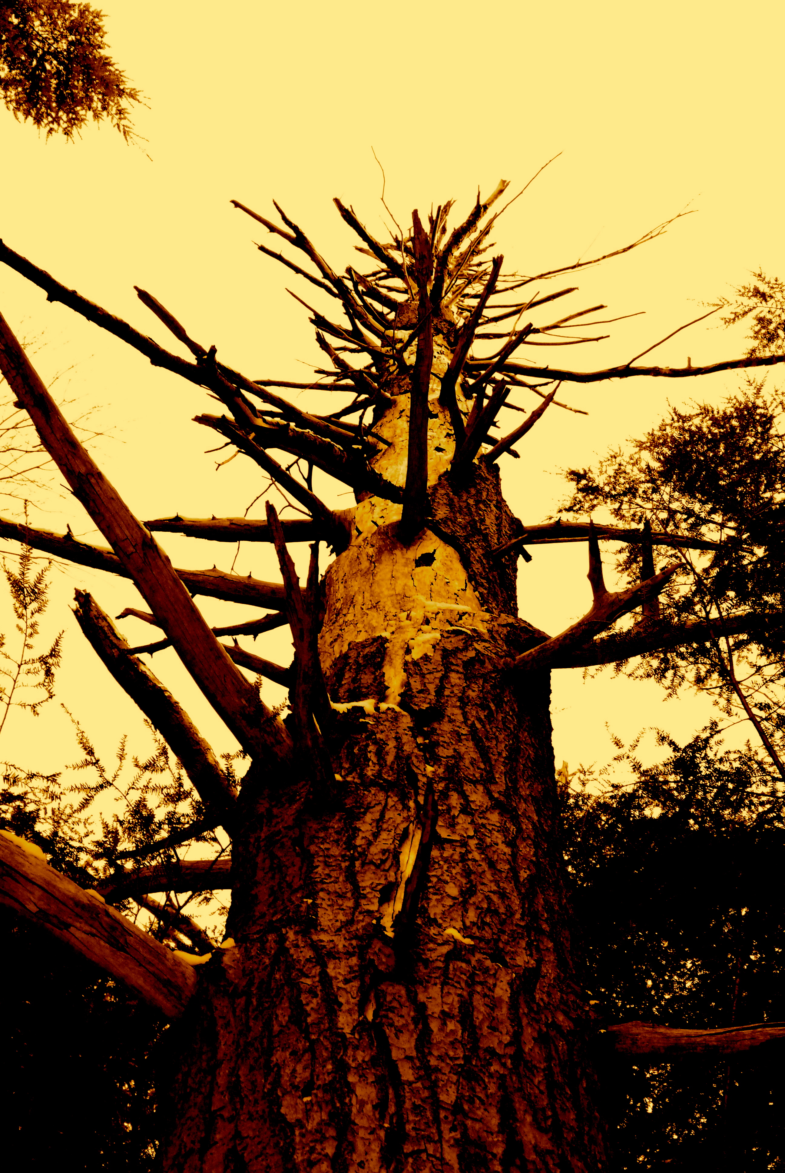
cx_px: 392
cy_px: 586
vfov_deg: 38.8
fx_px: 1663
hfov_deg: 26.6
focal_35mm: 51
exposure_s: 1/200
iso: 1600
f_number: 13
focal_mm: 34
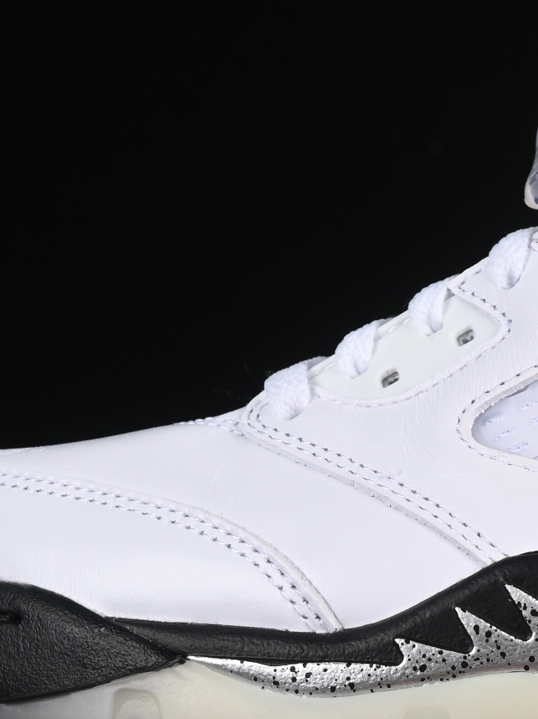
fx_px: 4852
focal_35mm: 234
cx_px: 654
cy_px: 281
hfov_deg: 6.3
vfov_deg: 8.5
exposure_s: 1/100
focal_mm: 50
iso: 160
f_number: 8
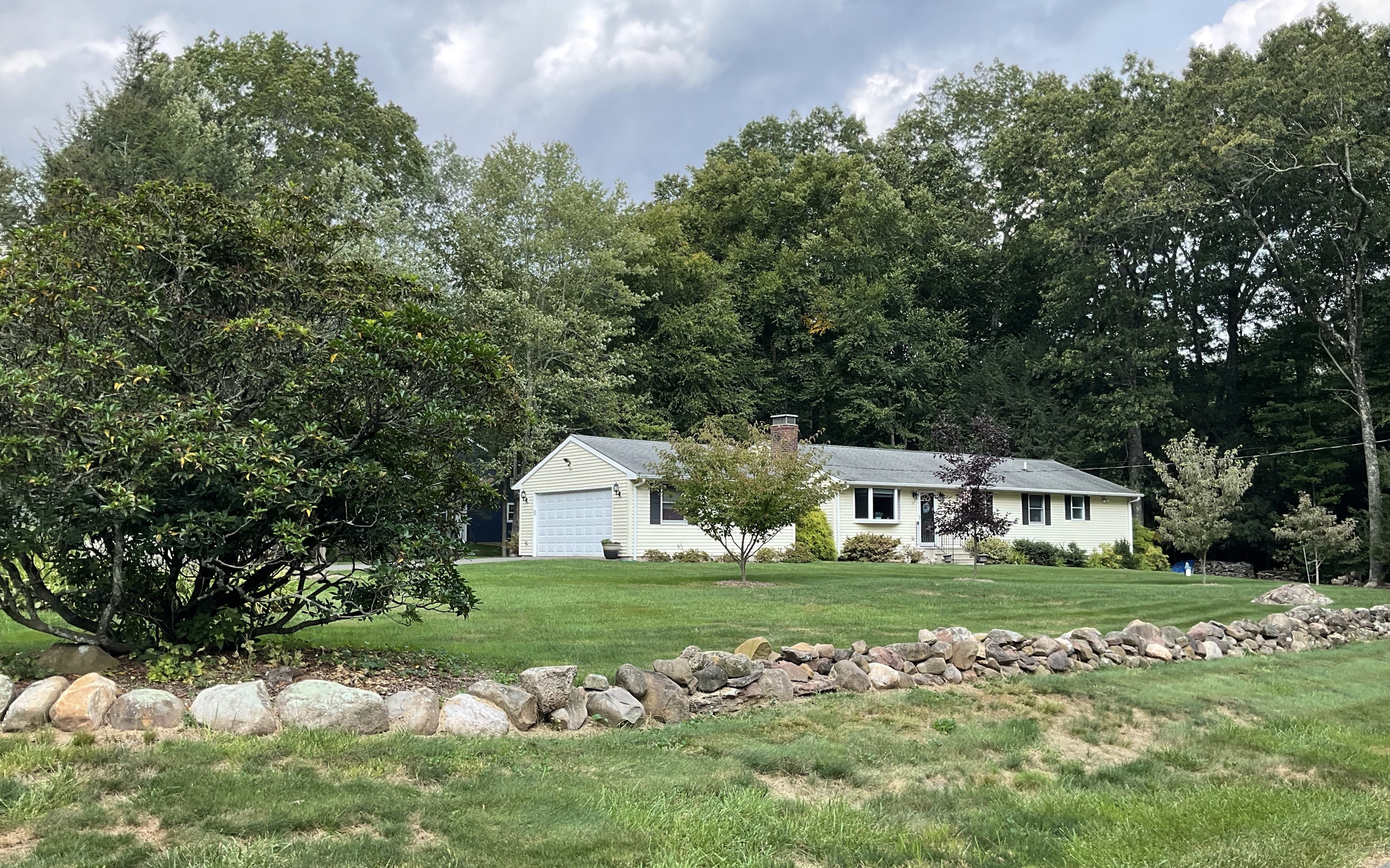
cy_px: 460
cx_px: 699
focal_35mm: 31
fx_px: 1174
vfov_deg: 40.6
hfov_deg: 61.2
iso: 25
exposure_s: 1/580
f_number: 1.8
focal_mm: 3
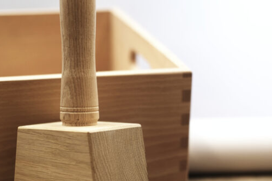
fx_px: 642
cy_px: 128
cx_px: 134
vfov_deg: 16.0
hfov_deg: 23.9
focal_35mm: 85
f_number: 2
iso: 250
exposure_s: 1/125
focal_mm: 35
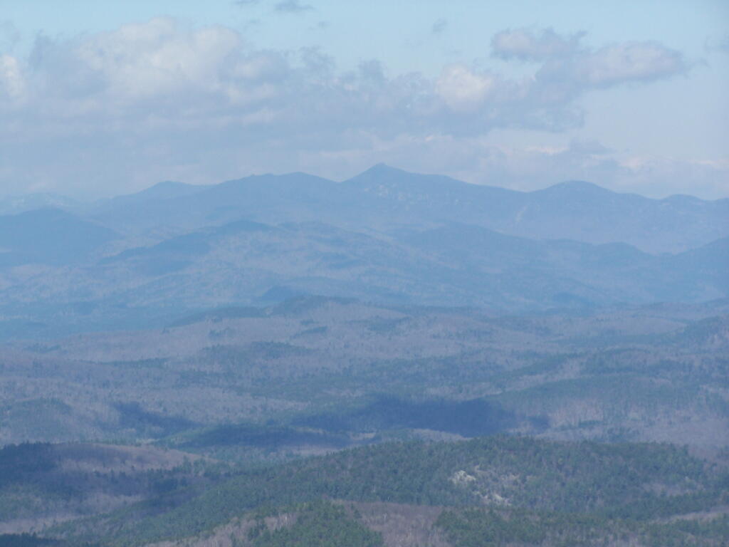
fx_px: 3559
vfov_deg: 8.8
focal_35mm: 169
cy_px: 274
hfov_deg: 11.7
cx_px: 364
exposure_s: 1/800
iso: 80
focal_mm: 28
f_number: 4.5
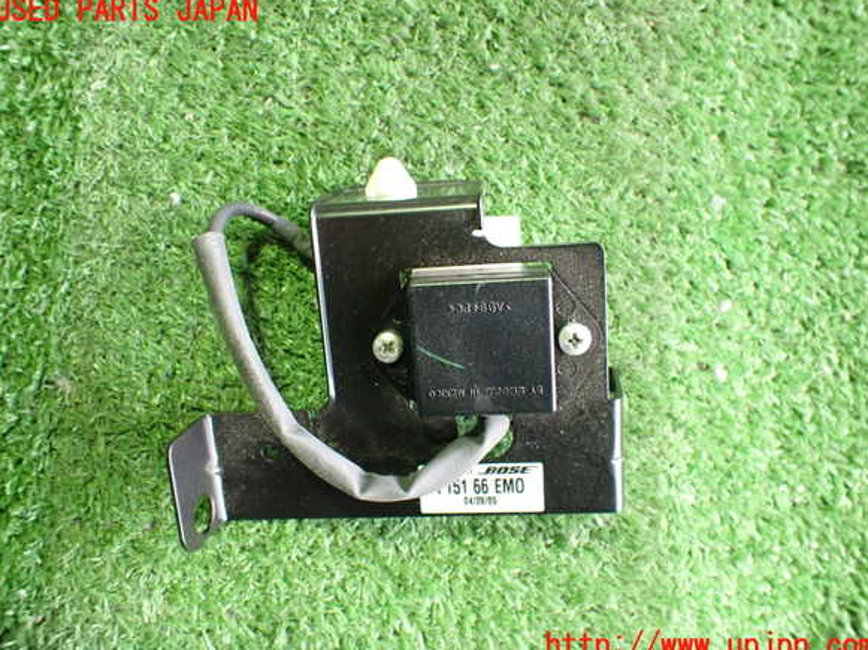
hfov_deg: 58.4
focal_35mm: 31
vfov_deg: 45.4
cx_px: 435
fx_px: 777
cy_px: 329
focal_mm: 5.4
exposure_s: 1/30
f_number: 2.3
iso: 800
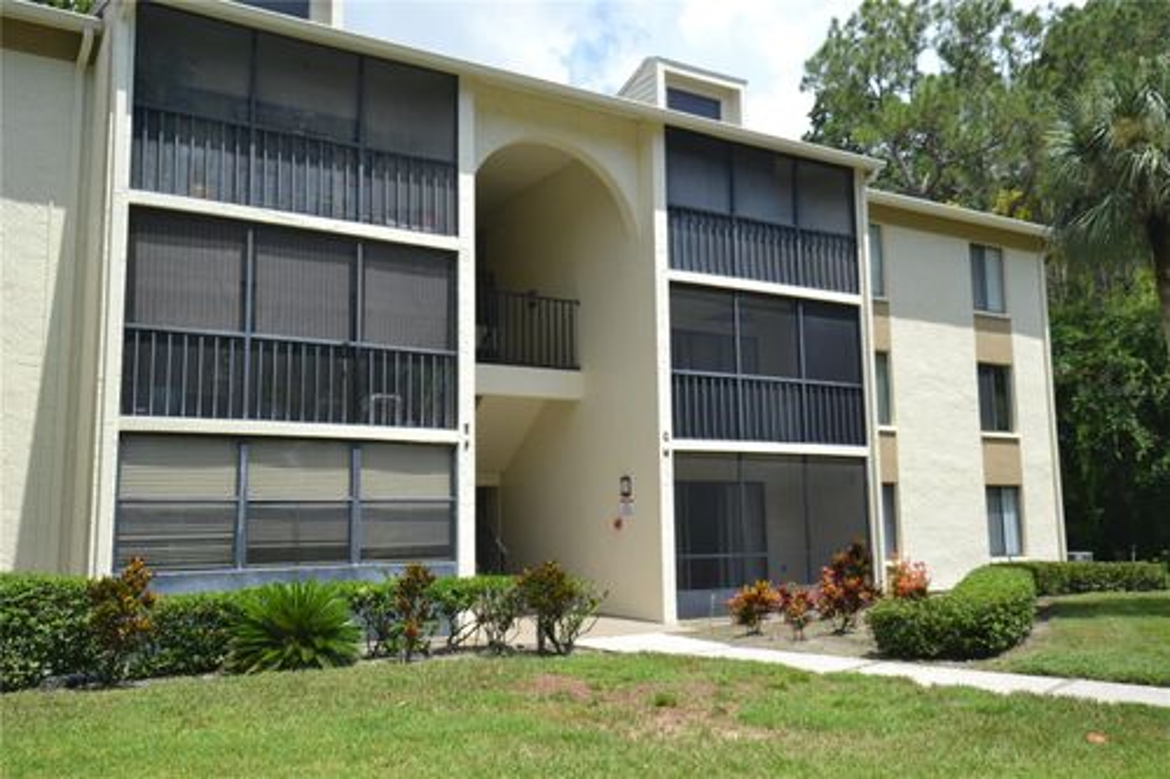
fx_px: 975
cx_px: 585
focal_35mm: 30
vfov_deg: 43.6
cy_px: 390
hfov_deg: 61.9
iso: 100
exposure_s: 1/200
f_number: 7.1
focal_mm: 20
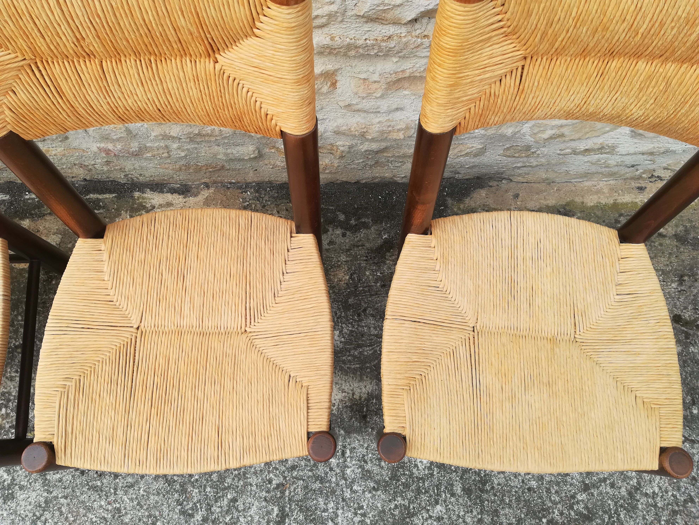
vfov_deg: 53.1
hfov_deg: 67.3
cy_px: 262
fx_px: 525
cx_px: 350
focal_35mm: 26
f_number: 2.2
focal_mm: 3.83
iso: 50
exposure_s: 1/185
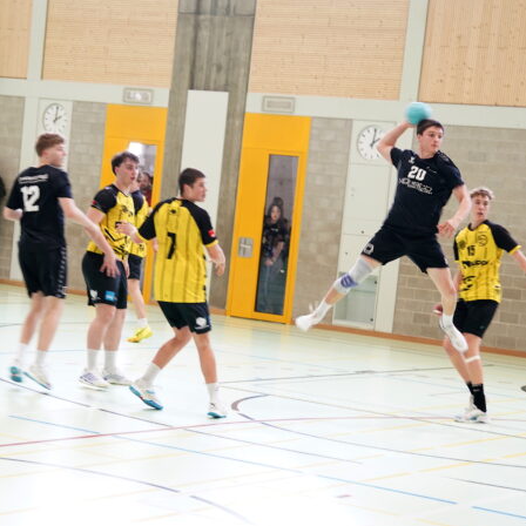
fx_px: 1754
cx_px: 262
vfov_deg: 17.1
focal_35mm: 102
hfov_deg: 17.1
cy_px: 299
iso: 500
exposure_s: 1/80
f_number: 2.8
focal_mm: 70
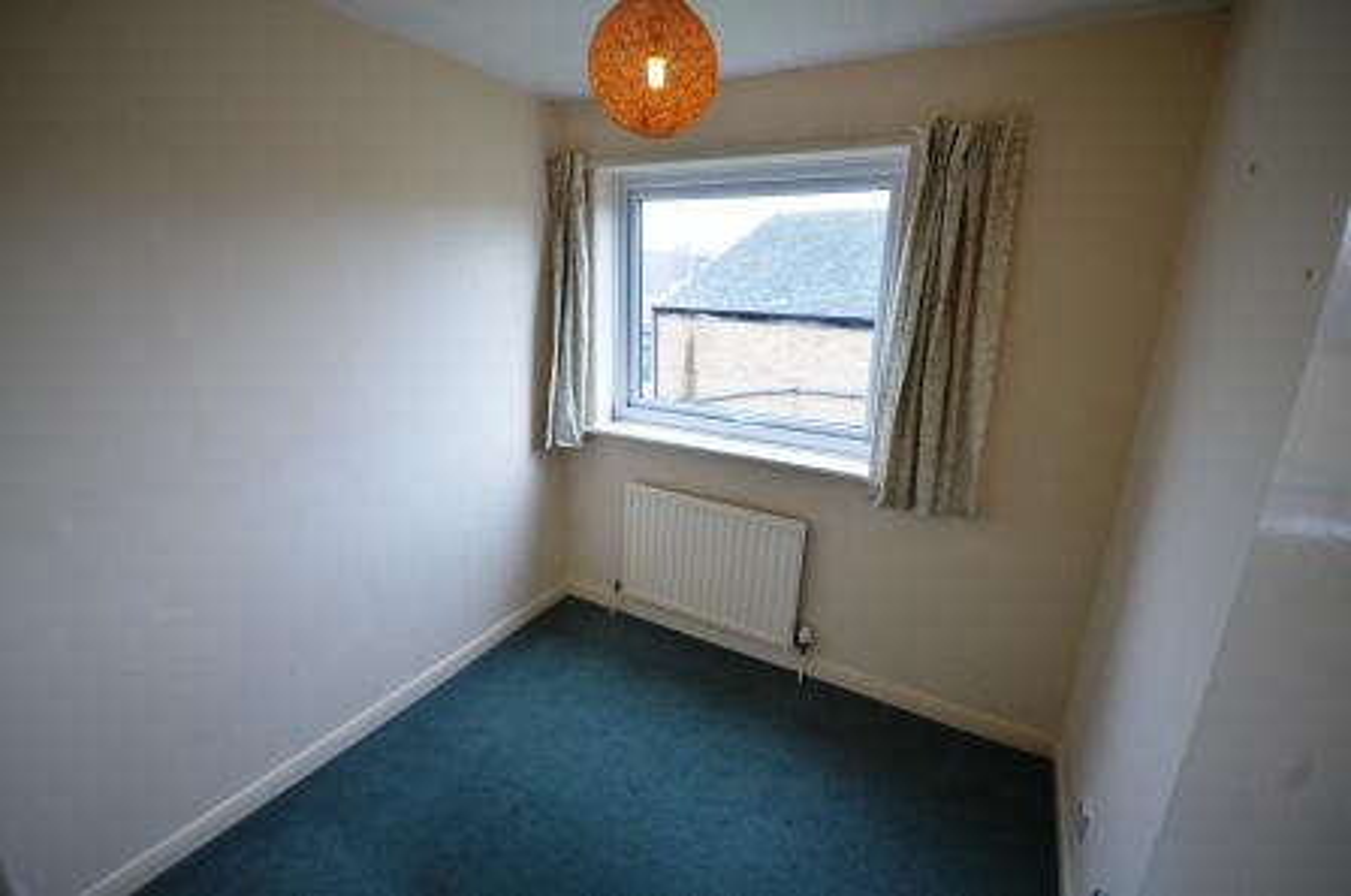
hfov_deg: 95.1
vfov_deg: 71.8
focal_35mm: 16
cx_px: 676
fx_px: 618
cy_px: 448
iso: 400
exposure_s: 1/80
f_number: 4.5
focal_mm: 11
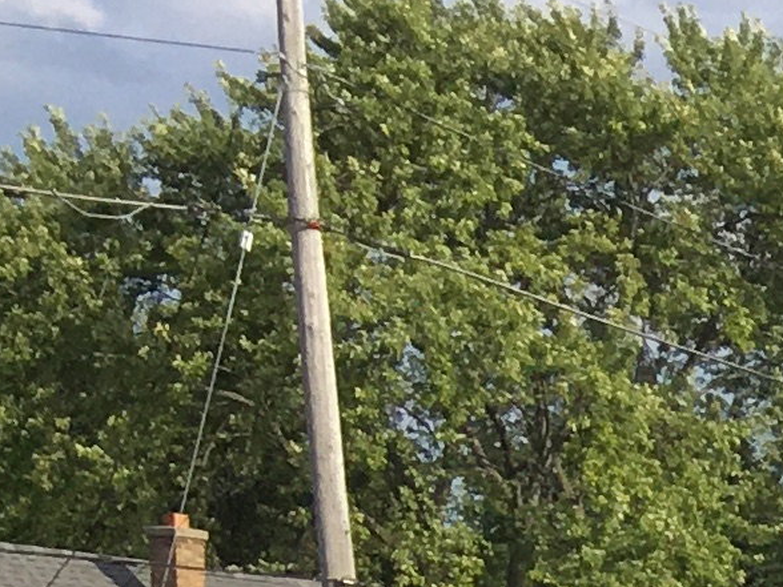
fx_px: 4501
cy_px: 1519
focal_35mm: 199
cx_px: 2651
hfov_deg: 8.0
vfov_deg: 7.0
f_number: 2.2
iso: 25
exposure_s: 1/1425
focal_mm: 4.15
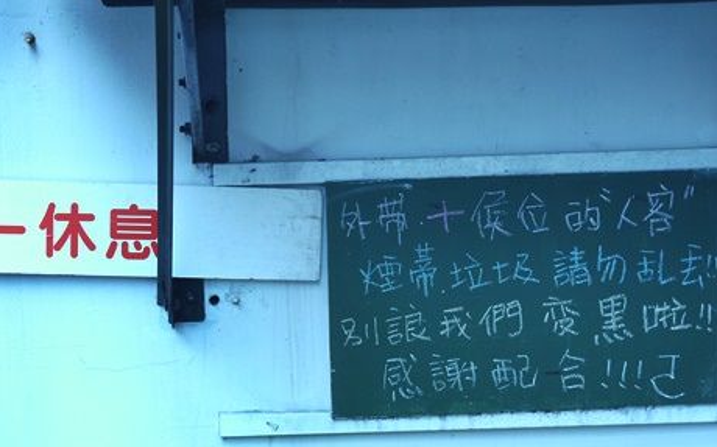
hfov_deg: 34.4
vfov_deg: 22.0
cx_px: 273
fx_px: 1152
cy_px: 237
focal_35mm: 59
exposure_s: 1/60
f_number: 3.5
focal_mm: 20
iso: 250
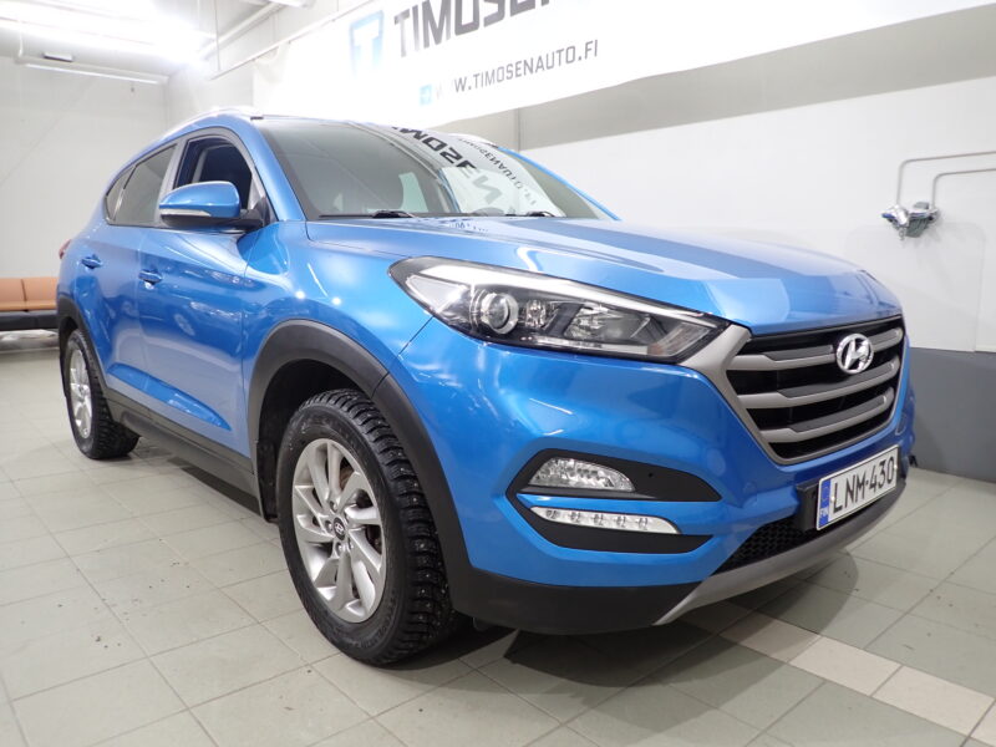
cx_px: 498
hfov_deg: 69.4
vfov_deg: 54.9
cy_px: 374
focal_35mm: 25
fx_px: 719
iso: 200
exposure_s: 1/50
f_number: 2
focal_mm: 4.5
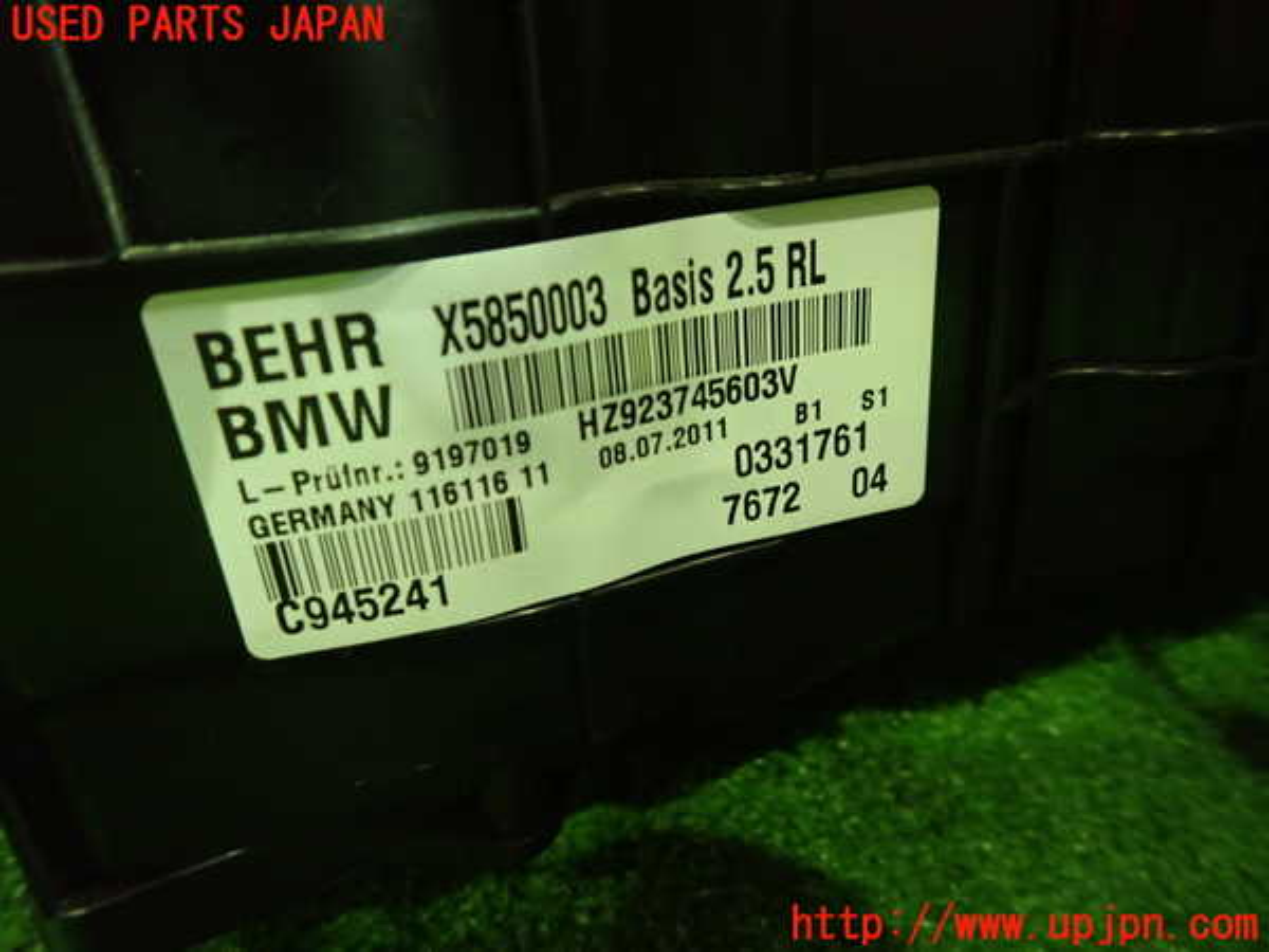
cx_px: 634
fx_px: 916
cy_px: 476
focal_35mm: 25
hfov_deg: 69.4
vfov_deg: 54.9
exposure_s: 1/30
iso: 800
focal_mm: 4.5
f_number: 2
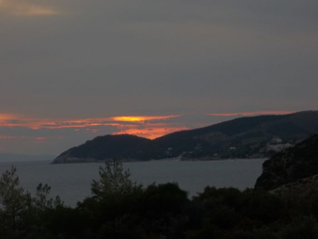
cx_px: 159
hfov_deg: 12.0
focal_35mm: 165
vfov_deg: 9.0
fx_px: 1516
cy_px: 120
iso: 64
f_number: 5.9
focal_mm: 29.5
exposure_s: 1/60
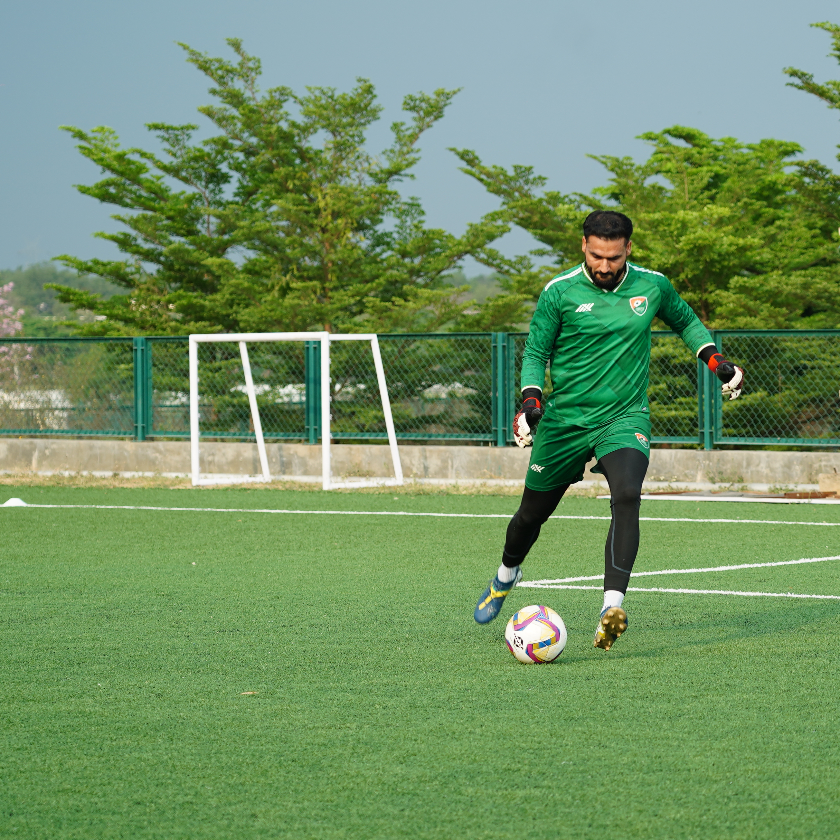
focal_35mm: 150
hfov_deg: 11.6
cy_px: 420
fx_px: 4118
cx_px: 583
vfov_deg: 11.6
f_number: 4
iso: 125
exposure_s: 1/320
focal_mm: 78
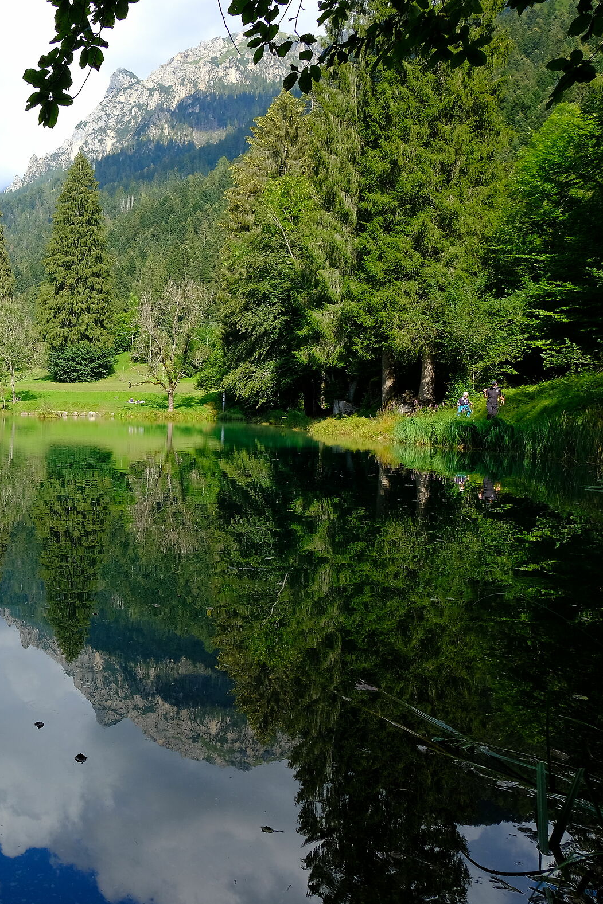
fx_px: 879
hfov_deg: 33.5
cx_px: -42
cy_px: 448
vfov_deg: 54.4
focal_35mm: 35
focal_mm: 15
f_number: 9
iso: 200
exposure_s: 1/160
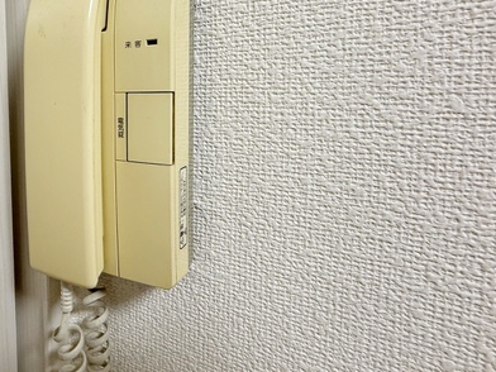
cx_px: 96
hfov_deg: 63.2
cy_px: 118
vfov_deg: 53.6
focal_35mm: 25
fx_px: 358
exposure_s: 1/100
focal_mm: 2.22
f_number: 2.2
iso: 200
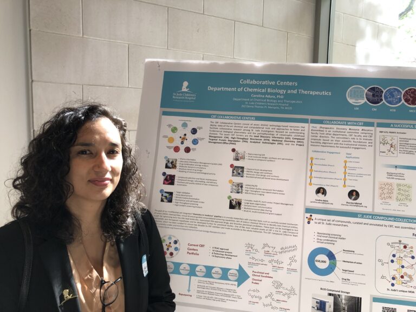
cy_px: 156
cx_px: 208
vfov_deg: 49.7
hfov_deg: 63.4
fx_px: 336
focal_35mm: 28
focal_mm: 4
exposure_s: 1/40
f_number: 1.8
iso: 20
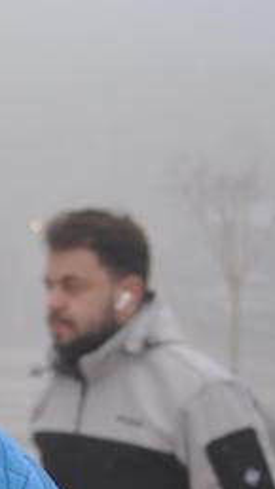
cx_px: -355
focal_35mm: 146
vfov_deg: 14.7
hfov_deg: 7.8
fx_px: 1894
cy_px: 334
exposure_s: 1/125
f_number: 5.6
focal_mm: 32
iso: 220
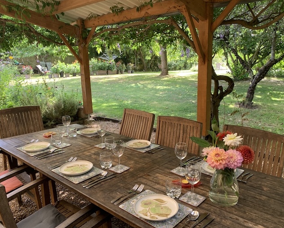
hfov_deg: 62.2
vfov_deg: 51.6
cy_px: 111
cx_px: 143
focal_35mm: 28
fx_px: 235
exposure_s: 1/121
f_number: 1.8
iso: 50
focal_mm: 4.25
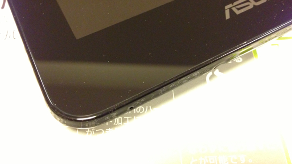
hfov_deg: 54.0
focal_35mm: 37
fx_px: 287
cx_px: 148
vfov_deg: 31.8
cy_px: 55
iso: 500
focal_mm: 4.13
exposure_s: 1/15
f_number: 2.4
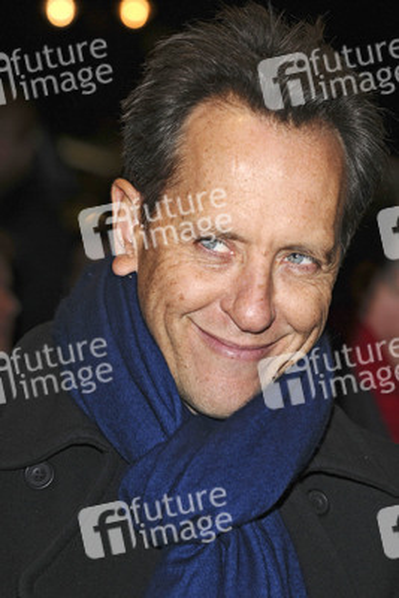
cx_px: 200
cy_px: 299
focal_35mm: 120
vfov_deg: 17.1
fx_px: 1993
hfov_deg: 11.4
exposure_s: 1/200
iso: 400
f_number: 5
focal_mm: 80
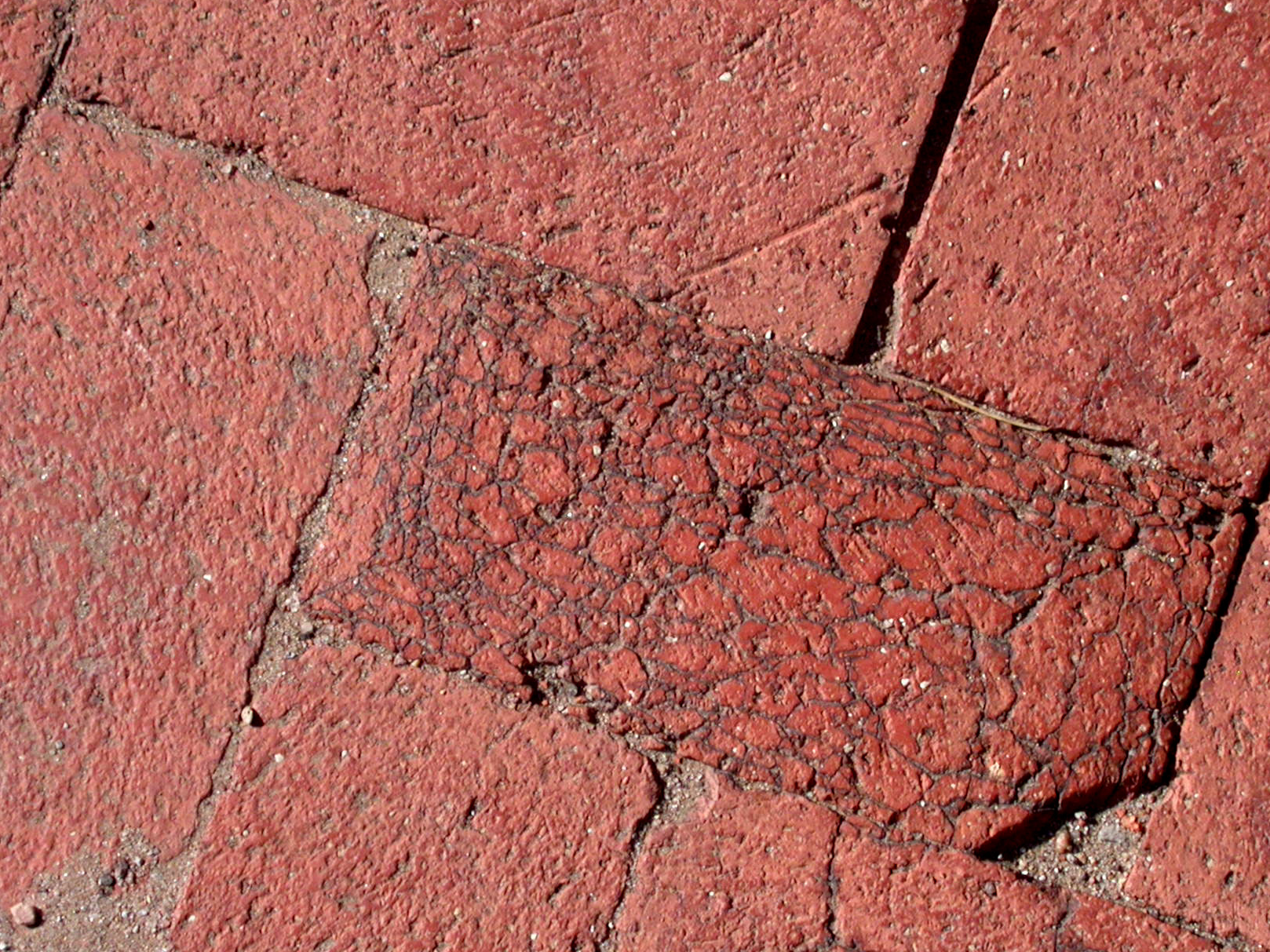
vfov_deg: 11.2
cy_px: 465
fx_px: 4842
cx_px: 677
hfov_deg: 14.9
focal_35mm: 132
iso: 100
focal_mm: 19.5
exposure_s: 1/649
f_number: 5.5
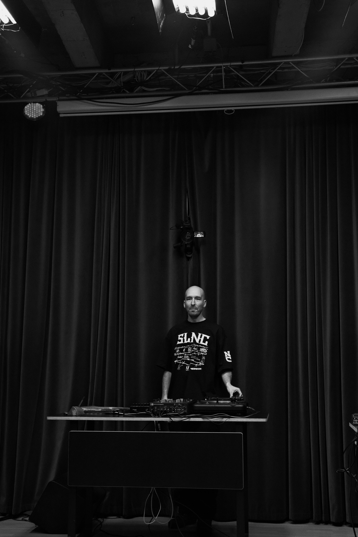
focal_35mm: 50
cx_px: 179
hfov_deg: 27.0
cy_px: 268
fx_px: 746
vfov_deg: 39.6
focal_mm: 33
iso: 4000
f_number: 5
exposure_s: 1/250
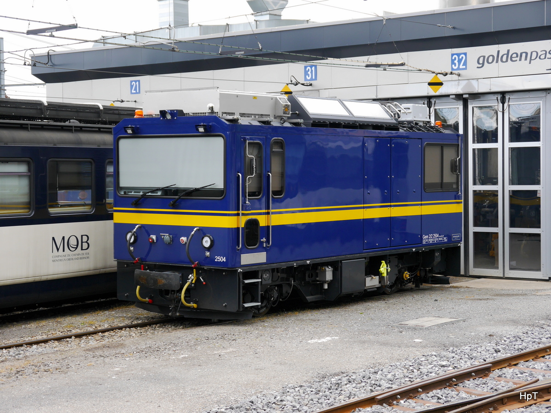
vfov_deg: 20.4
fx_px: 1146
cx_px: 276
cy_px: 206
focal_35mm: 72
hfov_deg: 27.0
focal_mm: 36
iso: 160
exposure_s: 1/160
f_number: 6.3
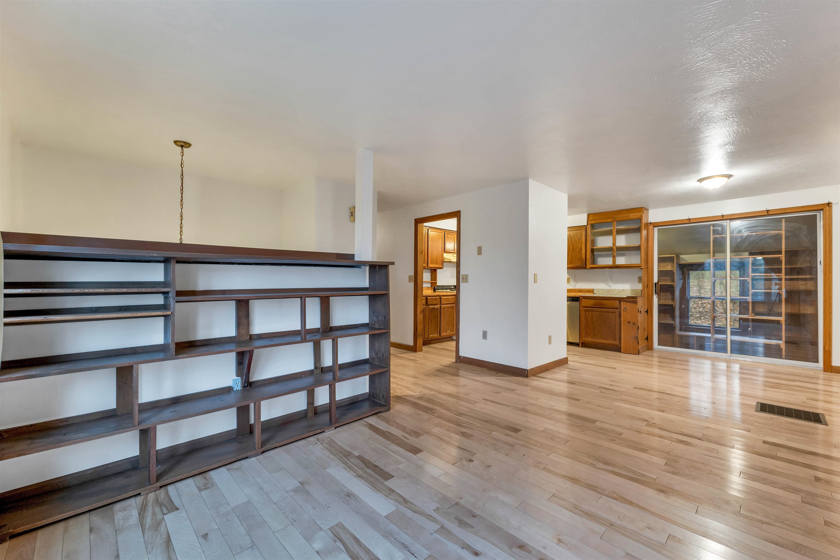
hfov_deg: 104.3
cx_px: 420
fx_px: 327
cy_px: 280
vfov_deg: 81.2
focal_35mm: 14
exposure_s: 1/1.67
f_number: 8
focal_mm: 14
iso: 400
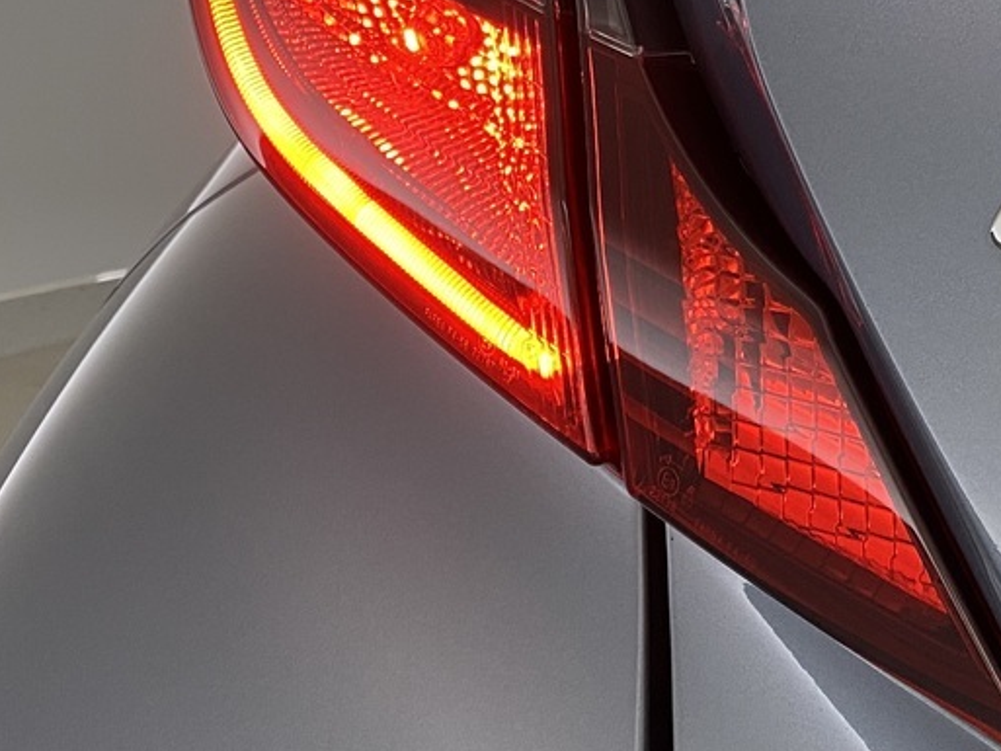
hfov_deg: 26.4
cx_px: 706
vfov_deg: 19.7
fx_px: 2111
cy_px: 33
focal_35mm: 73
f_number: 1.8
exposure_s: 1/50
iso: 64
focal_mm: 4.25
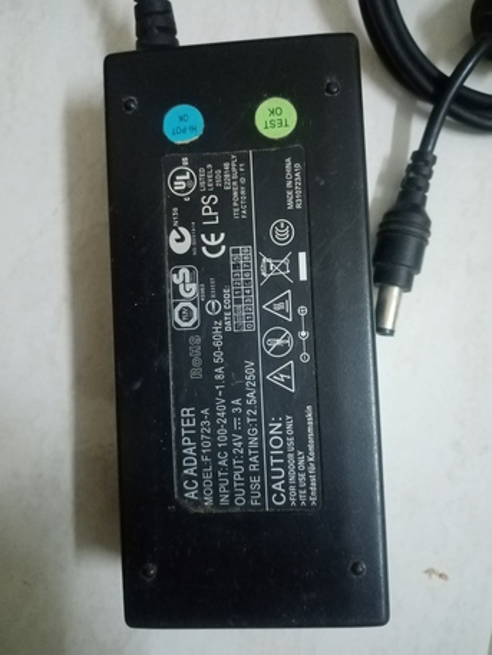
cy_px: 328
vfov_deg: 67.3
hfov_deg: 53.1
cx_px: 246
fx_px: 492
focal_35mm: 26
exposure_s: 1/15
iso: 2362
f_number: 1.8
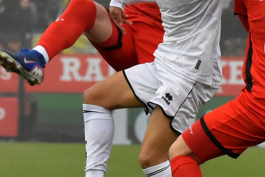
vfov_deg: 3.3
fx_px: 3092
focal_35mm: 420
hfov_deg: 4.9
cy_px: 42
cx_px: 144
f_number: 4
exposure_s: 1/1000
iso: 1600
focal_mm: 110
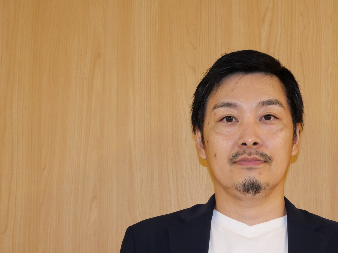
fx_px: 722
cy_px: 187
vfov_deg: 19.8
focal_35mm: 74
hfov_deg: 26.1
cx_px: 233
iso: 1600
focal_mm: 25
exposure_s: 1/50
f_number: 8
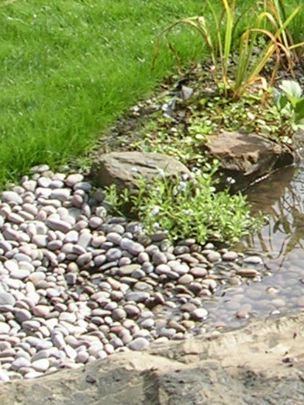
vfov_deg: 13.1
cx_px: 517
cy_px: 25
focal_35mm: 149
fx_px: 1743
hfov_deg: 9.6
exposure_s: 1/133
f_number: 5.6
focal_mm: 5.8
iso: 50
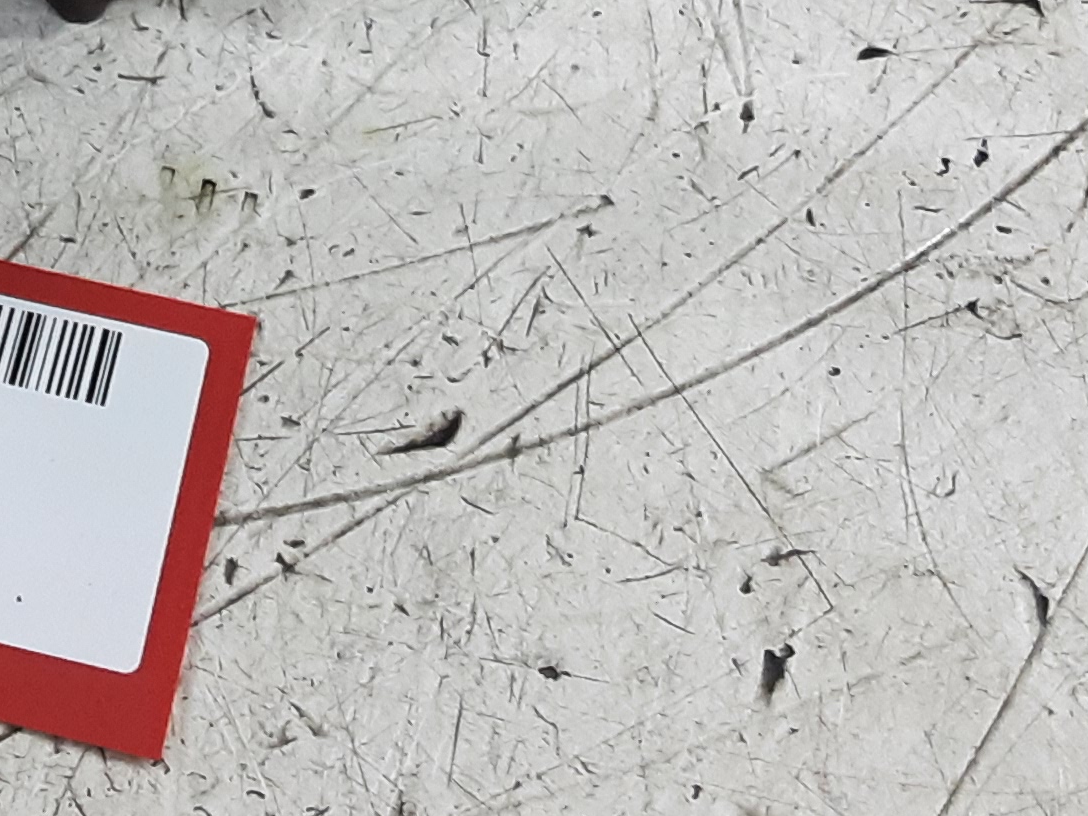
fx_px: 2546
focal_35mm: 81
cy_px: -286
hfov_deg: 23.2
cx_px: 26
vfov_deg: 17.0
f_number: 1.9
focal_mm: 2.91
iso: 160
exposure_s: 1/50
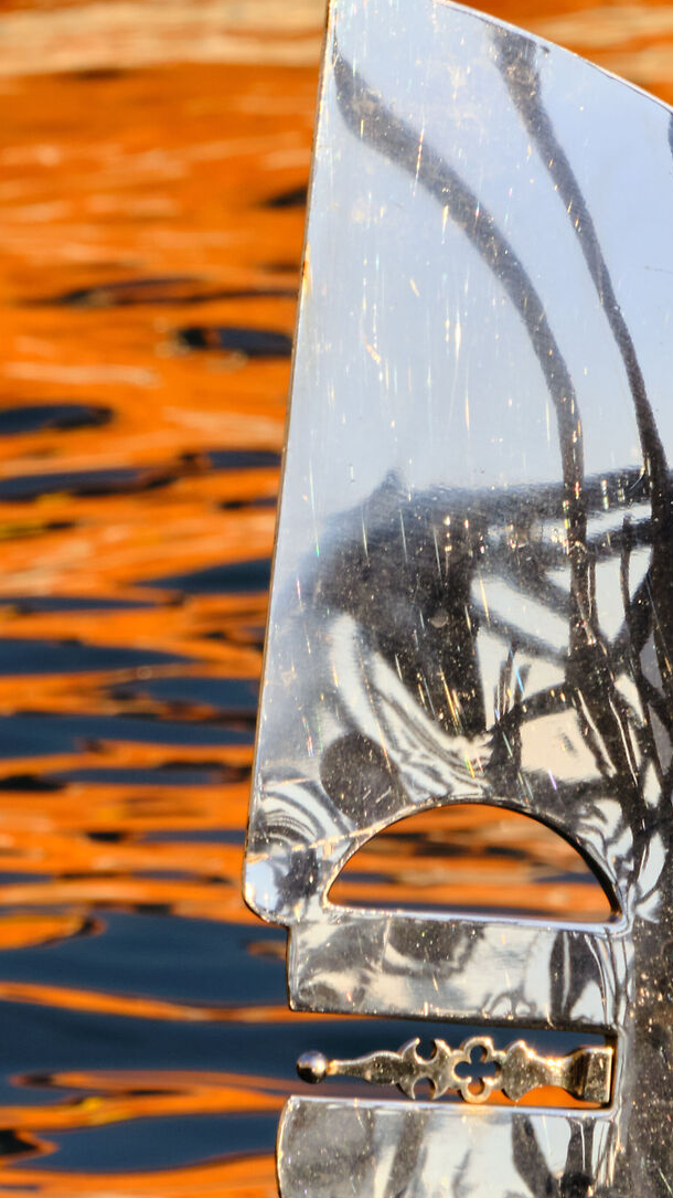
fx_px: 22057
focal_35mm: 695
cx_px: 380
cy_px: 819
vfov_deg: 3.1
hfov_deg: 1.7
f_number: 13
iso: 400
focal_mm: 200
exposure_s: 1/150
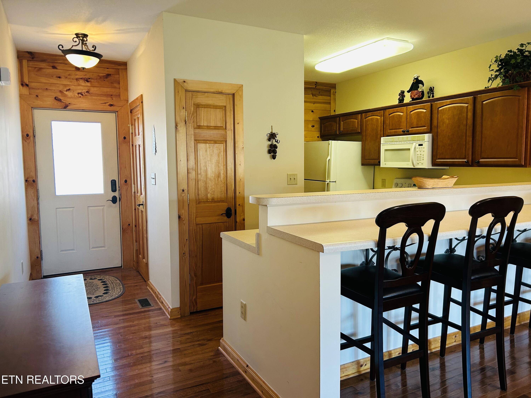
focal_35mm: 26
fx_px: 399
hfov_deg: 67.3
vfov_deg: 53.1
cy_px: 199
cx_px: 266
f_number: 1.5
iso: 125
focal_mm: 5.7
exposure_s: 1/60
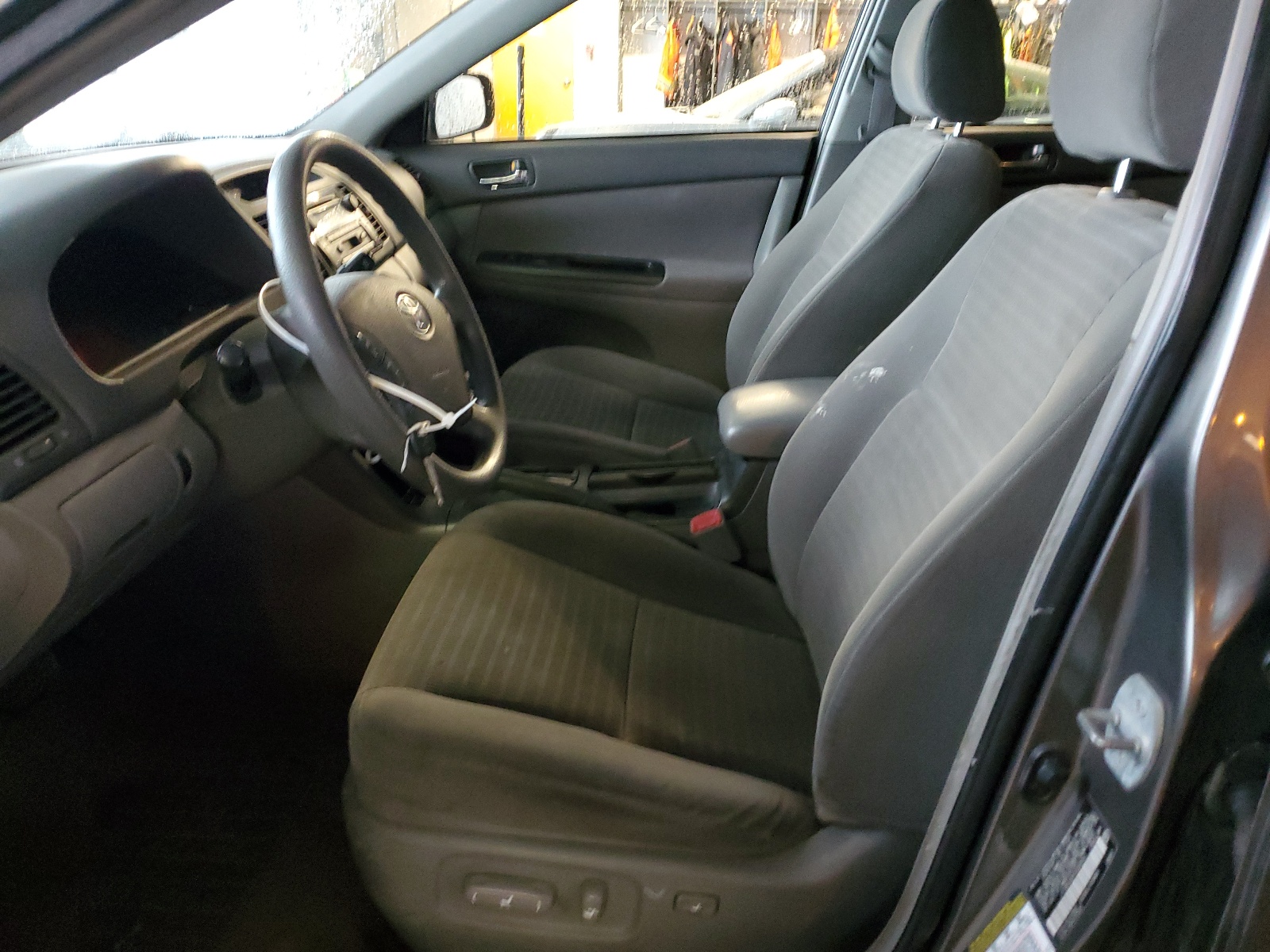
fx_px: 954
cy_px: 476
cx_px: 635
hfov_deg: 67.3
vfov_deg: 53.1
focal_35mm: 26
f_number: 1.5
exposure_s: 1/15
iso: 445
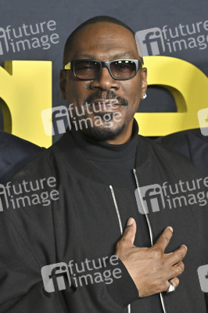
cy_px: 156
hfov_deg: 10.8
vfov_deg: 16.1
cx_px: 104
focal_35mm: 127
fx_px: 1102
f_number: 5.6
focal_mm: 85
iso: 2500
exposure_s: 1/320
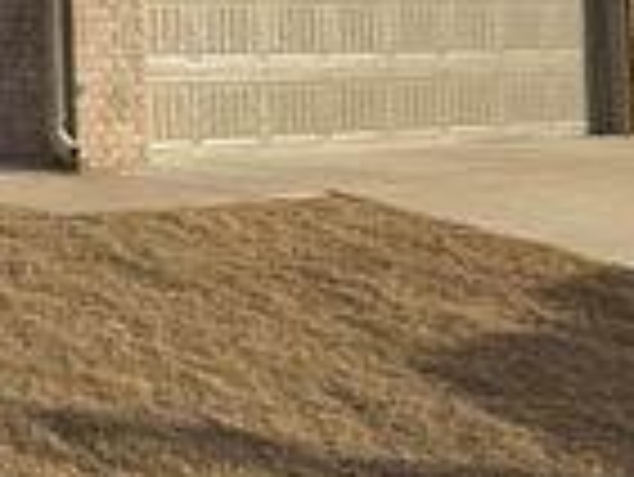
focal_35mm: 85
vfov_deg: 16.7
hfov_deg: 19.9
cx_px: -315
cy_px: -97
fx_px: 1558
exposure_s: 1/3802
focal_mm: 6.76
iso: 80
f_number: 1.78
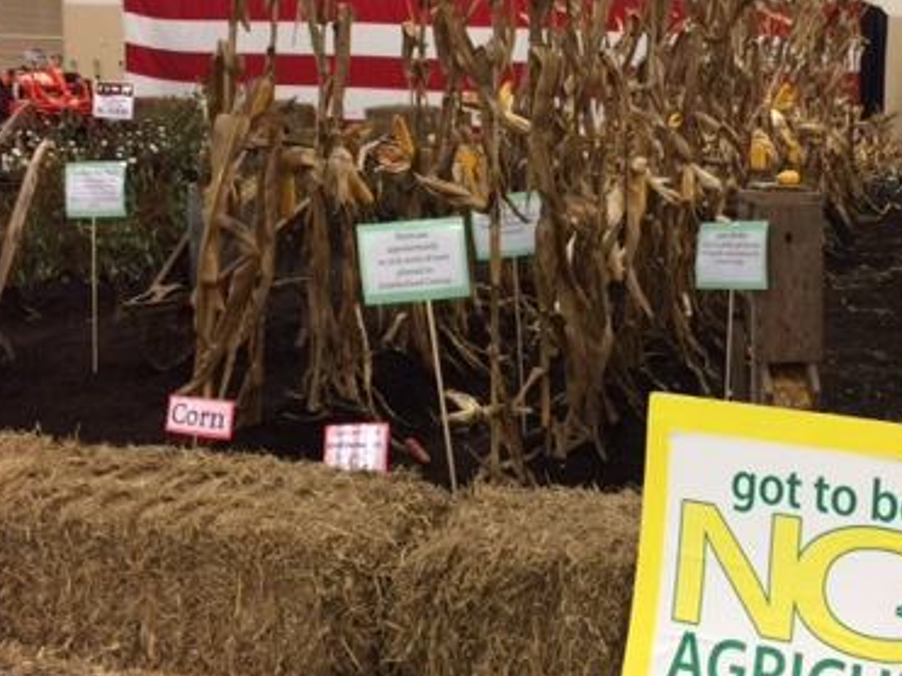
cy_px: 270
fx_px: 1302
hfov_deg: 37.6
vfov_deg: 29.0
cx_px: 625
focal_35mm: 50
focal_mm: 4.15
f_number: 2.2
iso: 80
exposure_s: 1/30
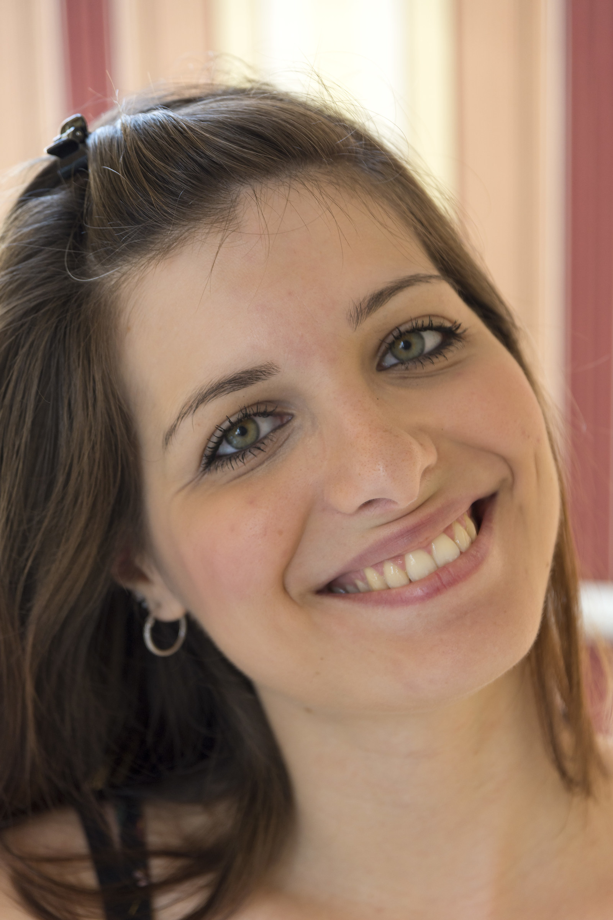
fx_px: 2682
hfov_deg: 13.0
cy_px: 460
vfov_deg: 19.5
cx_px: 306
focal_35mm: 105
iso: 100
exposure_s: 1/160
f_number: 4
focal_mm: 70
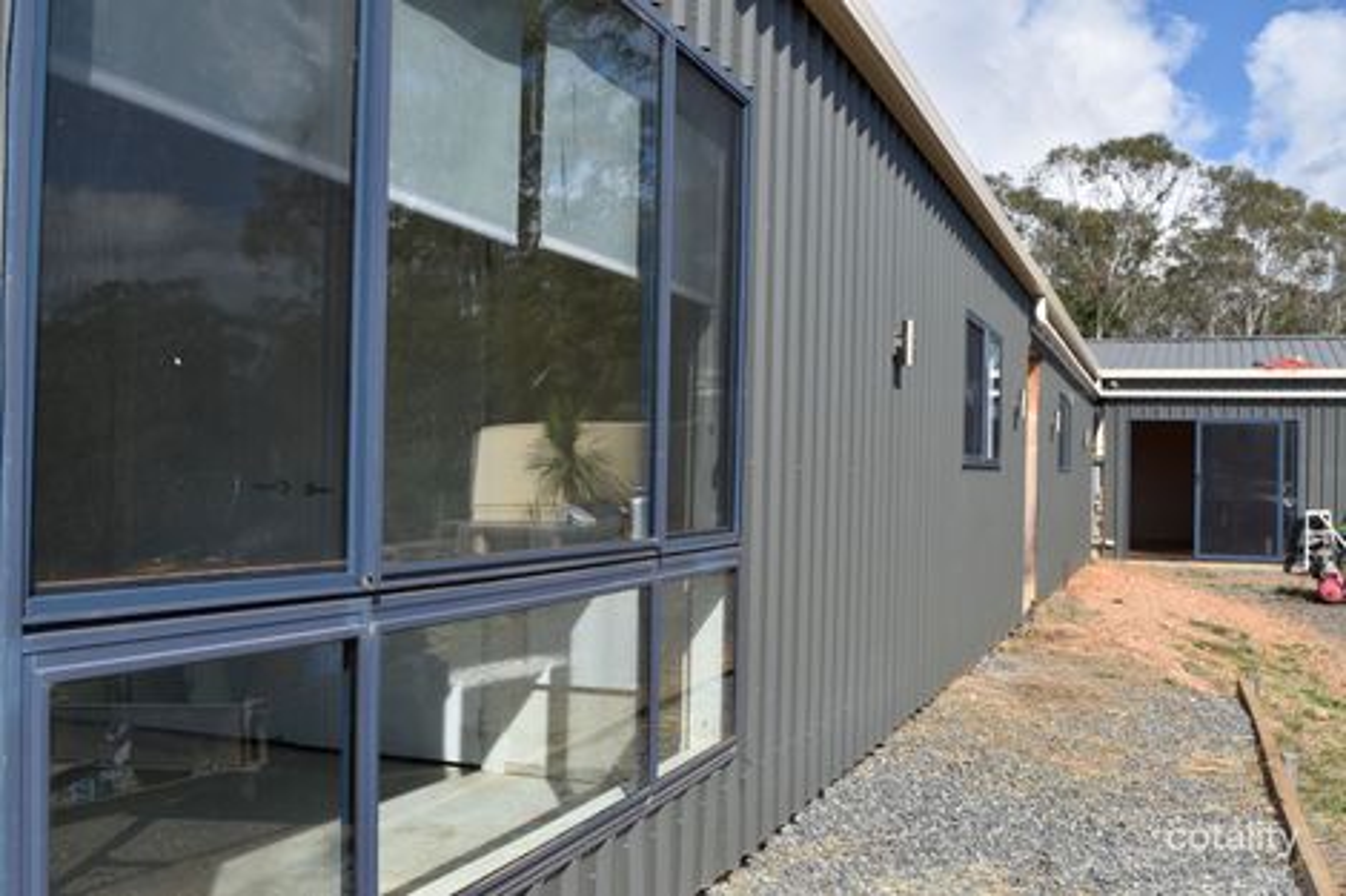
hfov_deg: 53.1
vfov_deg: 36.8
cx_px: 673
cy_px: 448
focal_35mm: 36
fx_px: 1345
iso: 100
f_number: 8
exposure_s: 1/250
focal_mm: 24
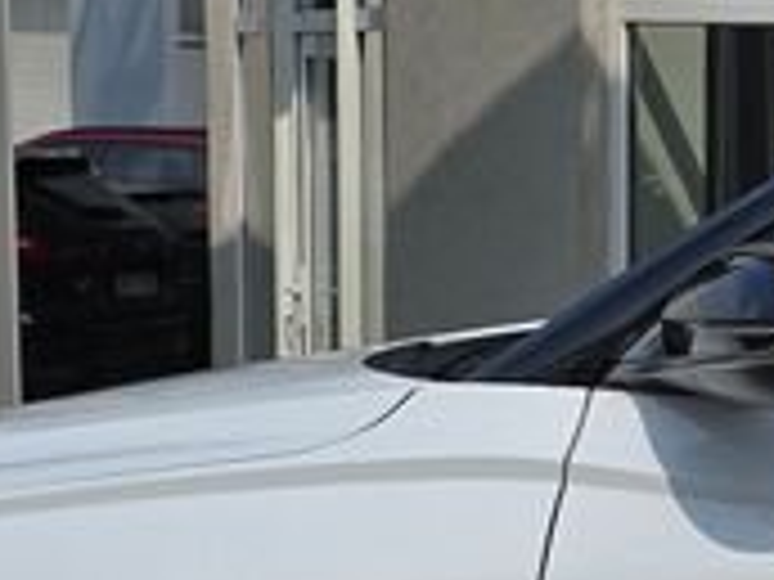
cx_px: 1490
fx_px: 3063
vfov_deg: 10.8
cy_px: 535
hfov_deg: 12.8
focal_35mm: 137
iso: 12
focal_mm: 6.3
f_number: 1.7
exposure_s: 1/1457
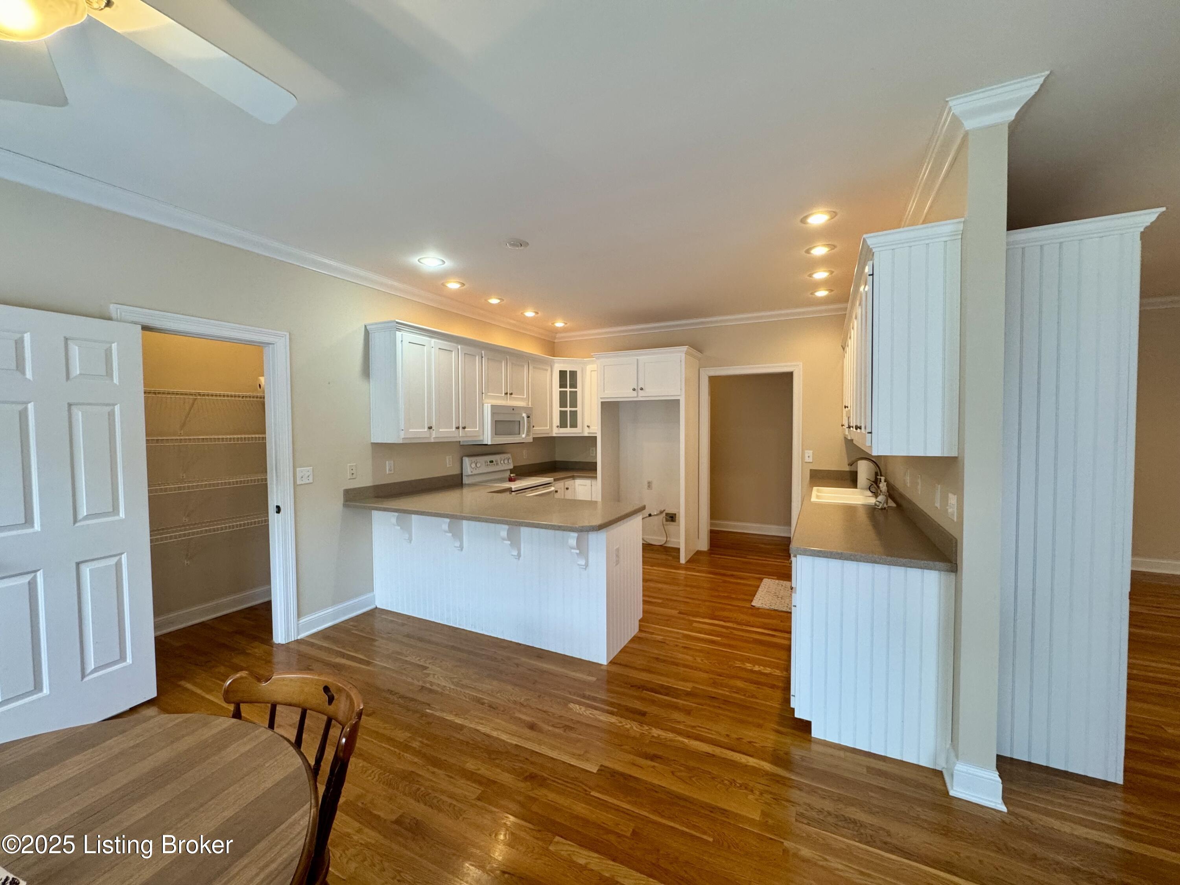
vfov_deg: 85.7
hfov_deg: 102.1
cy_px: 442
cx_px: 590
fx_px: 477
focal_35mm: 14
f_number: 2.2
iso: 200
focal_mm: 2.22
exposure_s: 1/120
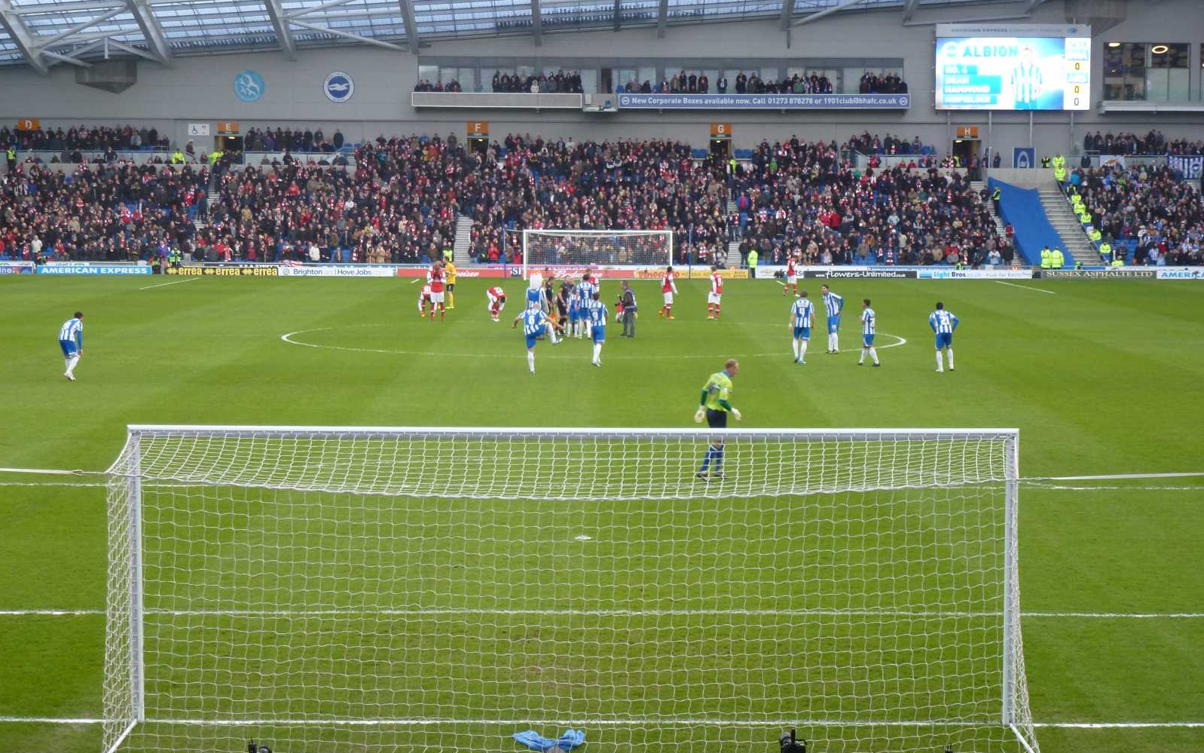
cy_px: 401
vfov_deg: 18.9
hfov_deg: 29.8
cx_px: 602
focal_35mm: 69
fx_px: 2264
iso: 160
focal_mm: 11.7
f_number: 4.6
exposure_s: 1/80
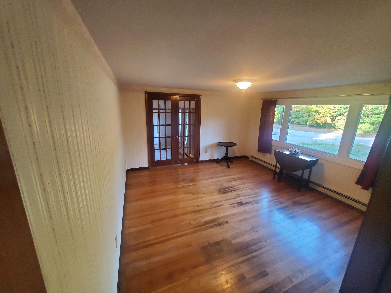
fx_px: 147
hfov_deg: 106.2
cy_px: 146
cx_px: 196
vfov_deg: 89.9
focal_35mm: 13
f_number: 2.2
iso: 500
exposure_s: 1/40
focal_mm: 1.8
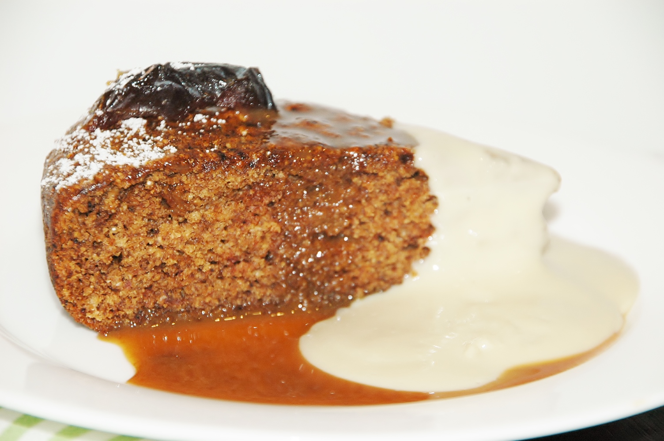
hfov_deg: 9.8
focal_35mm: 210
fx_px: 3870
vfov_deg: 6.5
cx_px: 332
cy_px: 220
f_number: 6
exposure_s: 1/60
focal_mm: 140
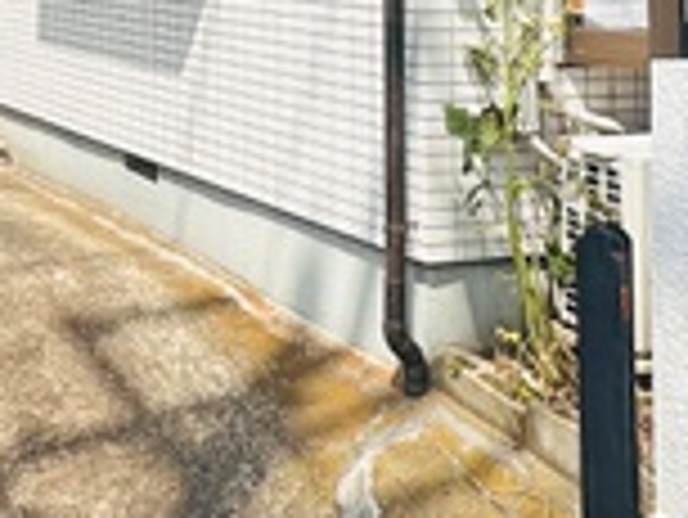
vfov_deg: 20.6
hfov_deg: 28.1
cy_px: -187
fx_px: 1273
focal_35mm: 64
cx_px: -27
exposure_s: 1/2959
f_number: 2.2
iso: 50
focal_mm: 2.22
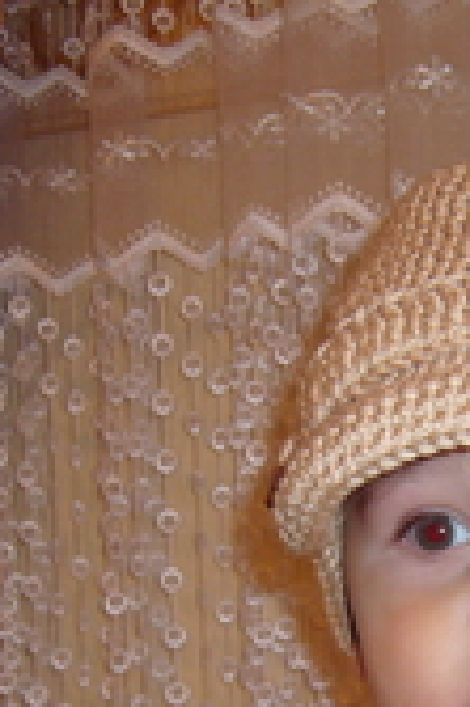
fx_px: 1923
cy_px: 610
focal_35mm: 98
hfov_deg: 13.6
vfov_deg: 20.5
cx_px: 517
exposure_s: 1/30
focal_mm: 5.8
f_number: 2.8
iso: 100
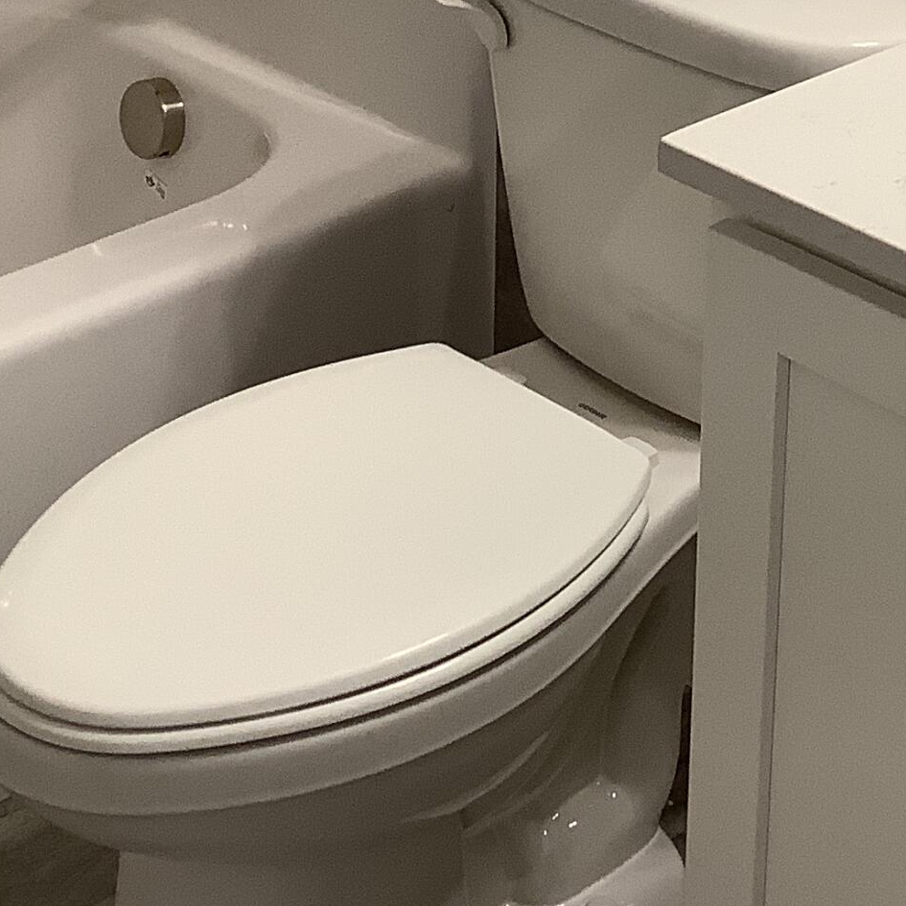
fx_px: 2576
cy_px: -51
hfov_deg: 19.6
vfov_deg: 19.2
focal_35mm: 87
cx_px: 800
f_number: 2.4
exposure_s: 1/50
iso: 80
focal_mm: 3.3
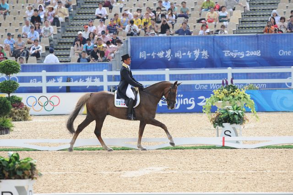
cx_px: 146
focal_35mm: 300
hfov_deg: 6.9
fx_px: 2440
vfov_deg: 4.6
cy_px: 98
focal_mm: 300
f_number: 5
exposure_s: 1/2500
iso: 640
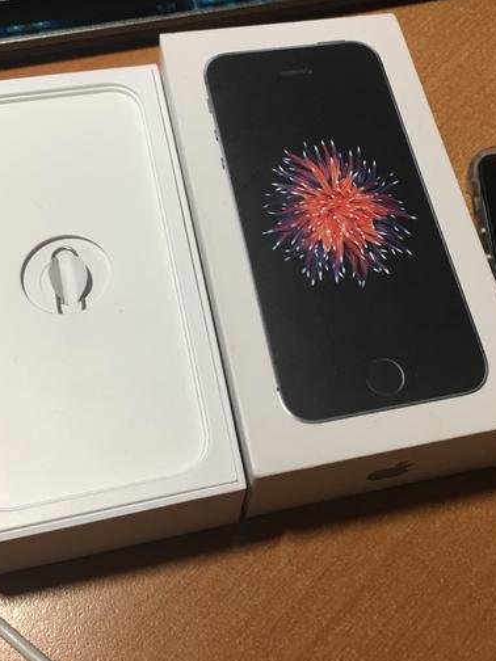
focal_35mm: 46
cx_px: 277
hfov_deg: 31.5
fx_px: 879
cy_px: 250
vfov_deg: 41.0
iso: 50
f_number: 2.2
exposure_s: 1/17
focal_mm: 4.15
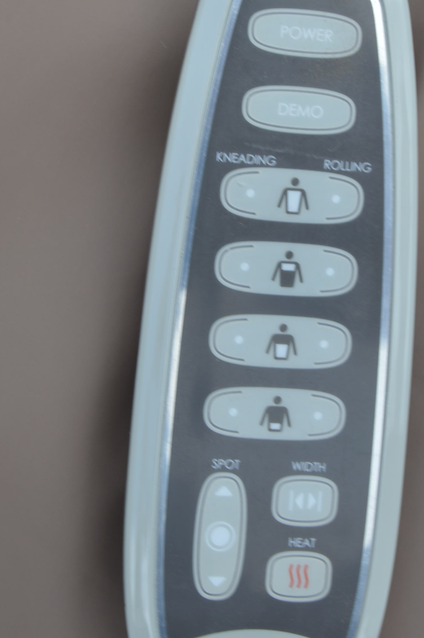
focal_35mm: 96
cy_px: 283
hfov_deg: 14.2
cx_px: 196
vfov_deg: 21.3
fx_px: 1699
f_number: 8
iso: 100
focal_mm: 42
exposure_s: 1/160
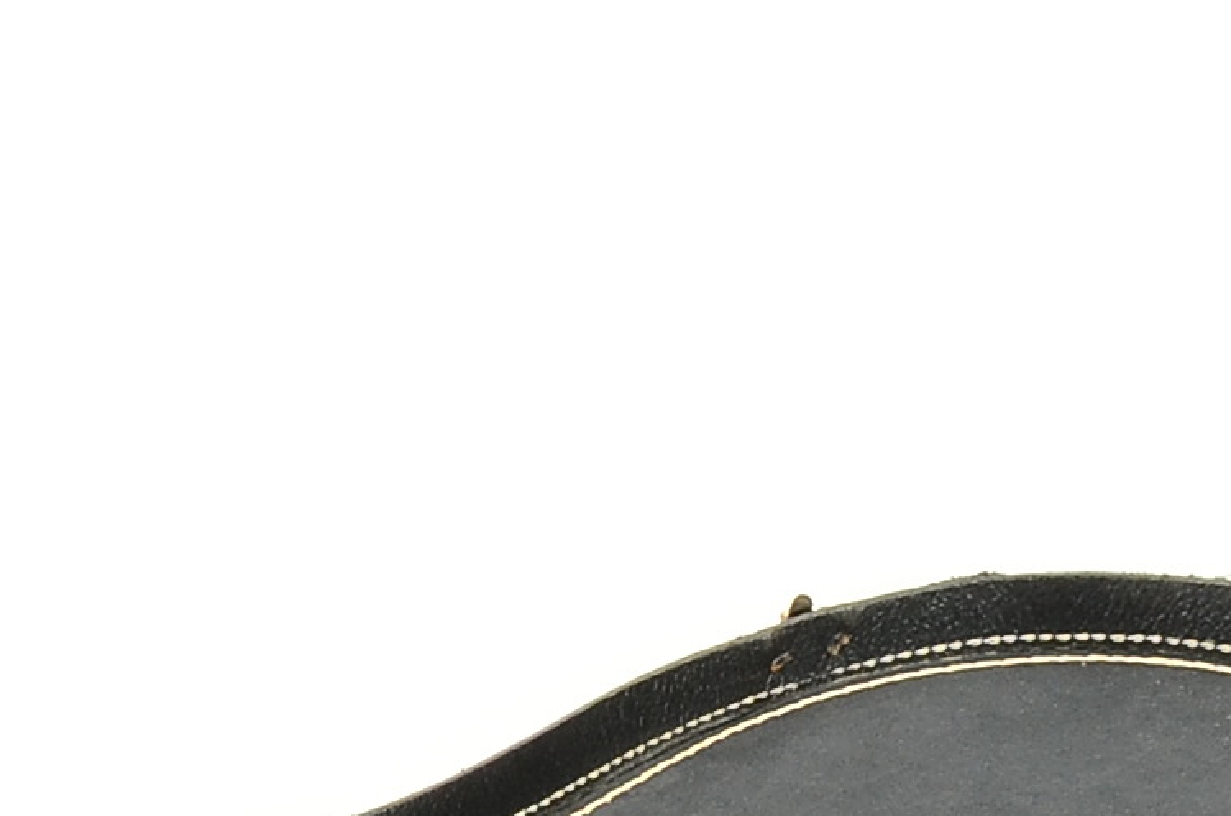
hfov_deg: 15.3
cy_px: 1483
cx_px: 153
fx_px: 4539
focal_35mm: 133
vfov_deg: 9.7
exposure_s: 1/80
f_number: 10
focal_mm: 18
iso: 320
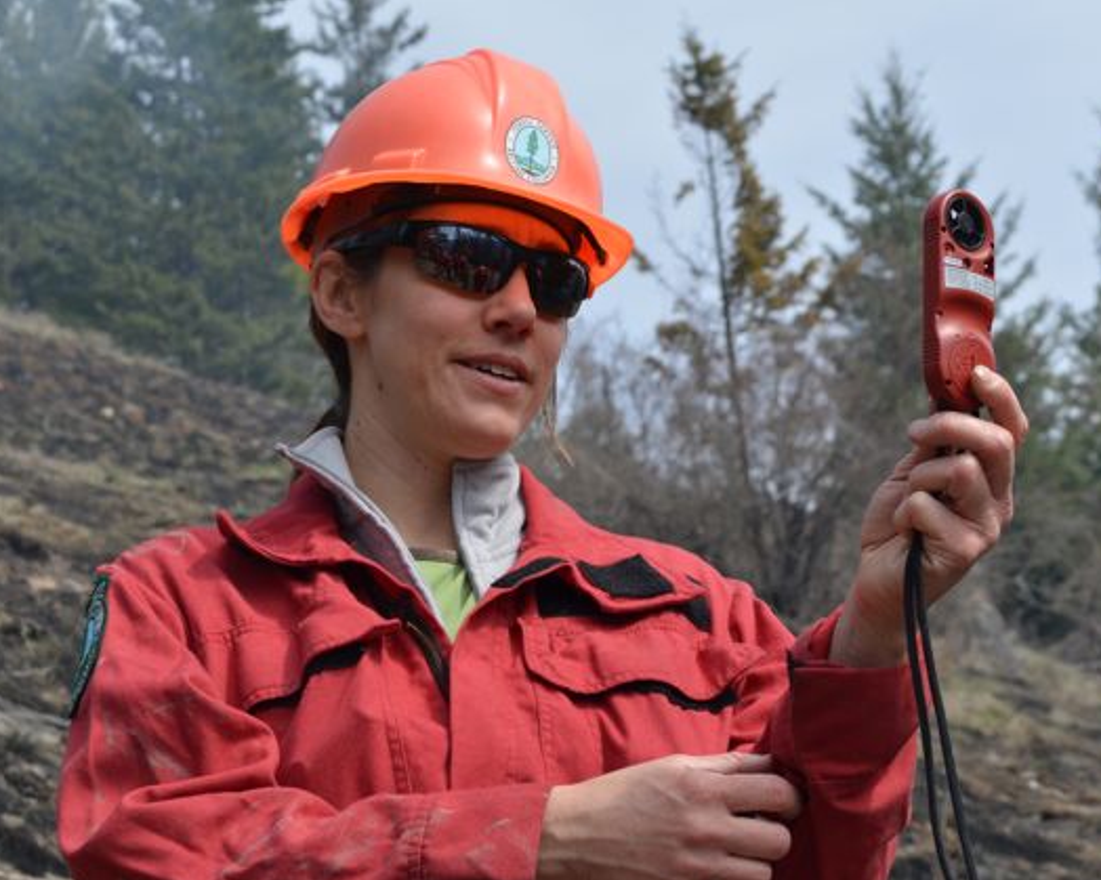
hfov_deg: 24.1
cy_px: 441
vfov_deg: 19.4
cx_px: 492
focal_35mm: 79
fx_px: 2574
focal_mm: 46
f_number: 8
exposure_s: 1/1000
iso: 400
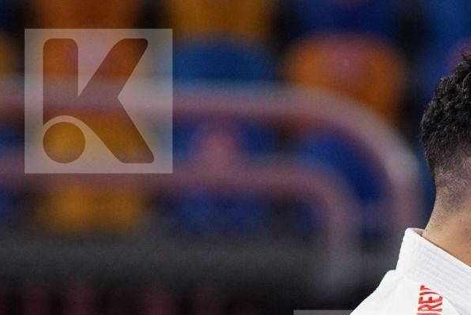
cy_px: 383
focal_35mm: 910
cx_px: 637
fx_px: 11911
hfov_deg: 2.3
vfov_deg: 1.5
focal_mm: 200
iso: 1000
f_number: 3.2
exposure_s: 1/400
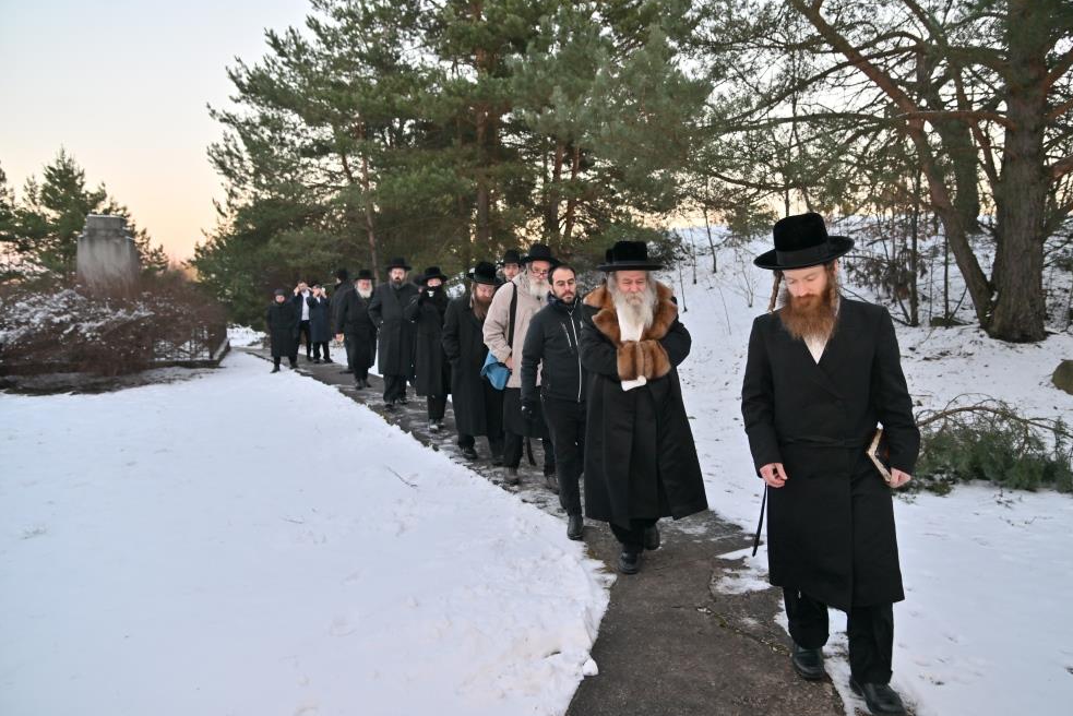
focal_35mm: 25
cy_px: 347
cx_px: 558
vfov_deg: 51.3
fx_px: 745
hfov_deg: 71.5
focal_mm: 24
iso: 320
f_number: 4
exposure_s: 1/200
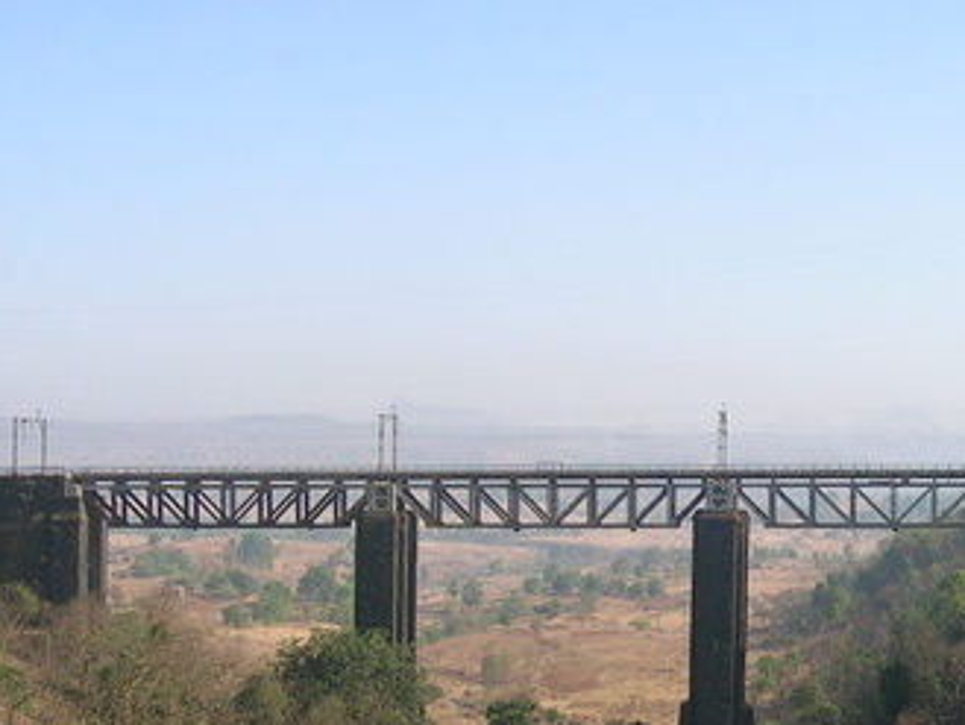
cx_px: 745
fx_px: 1896
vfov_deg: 21.4
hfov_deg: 28.1
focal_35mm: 68
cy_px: 564
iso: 50
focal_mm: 5.4
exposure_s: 1/281
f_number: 4.8
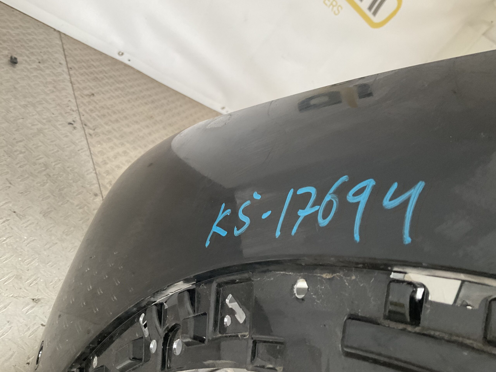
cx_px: 248
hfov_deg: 61.7
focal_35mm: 29
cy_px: 186
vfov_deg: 48.2
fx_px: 416
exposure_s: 1/50
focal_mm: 3
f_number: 1.8
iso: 125
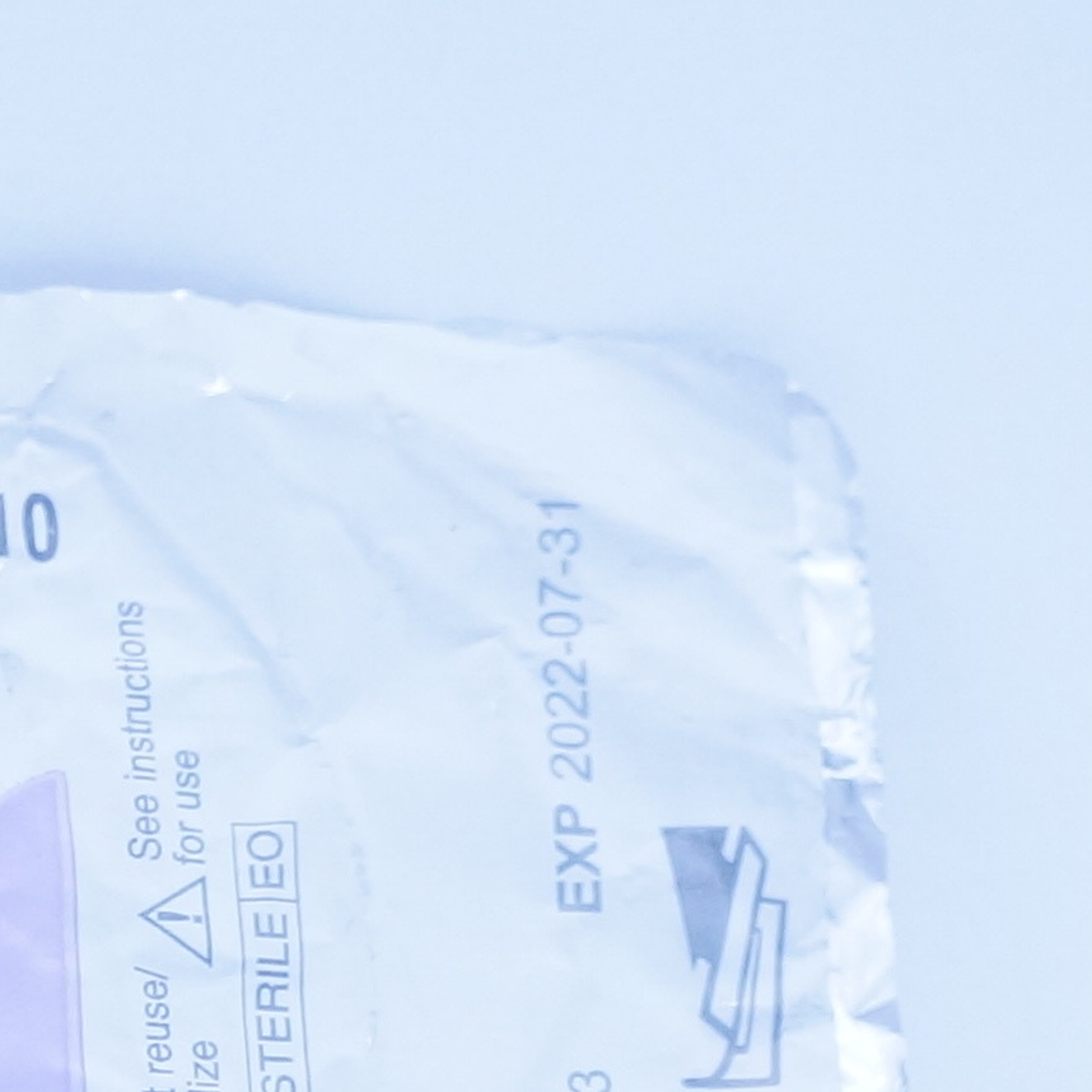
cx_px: -644
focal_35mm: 211
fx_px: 7546
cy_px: 932
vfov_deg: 8.3
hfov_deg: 8.1
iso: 800
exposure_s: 1/200
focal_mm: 29
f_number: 4.5
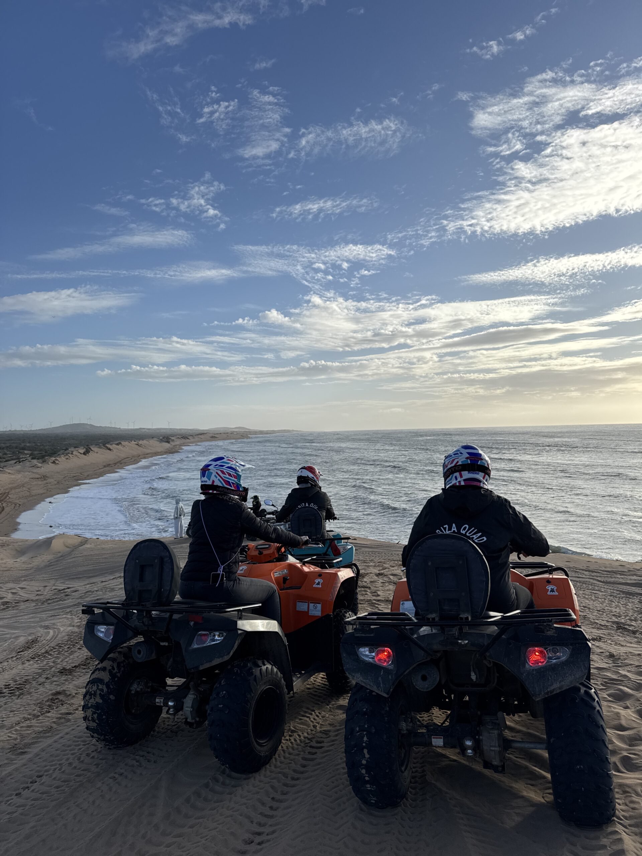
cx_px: 321
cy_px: 428
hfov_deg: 56.8
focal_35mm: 24
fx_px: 593
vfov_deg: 71.6
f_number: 1.78
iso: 80
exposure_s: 1/6410
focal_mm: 6.76
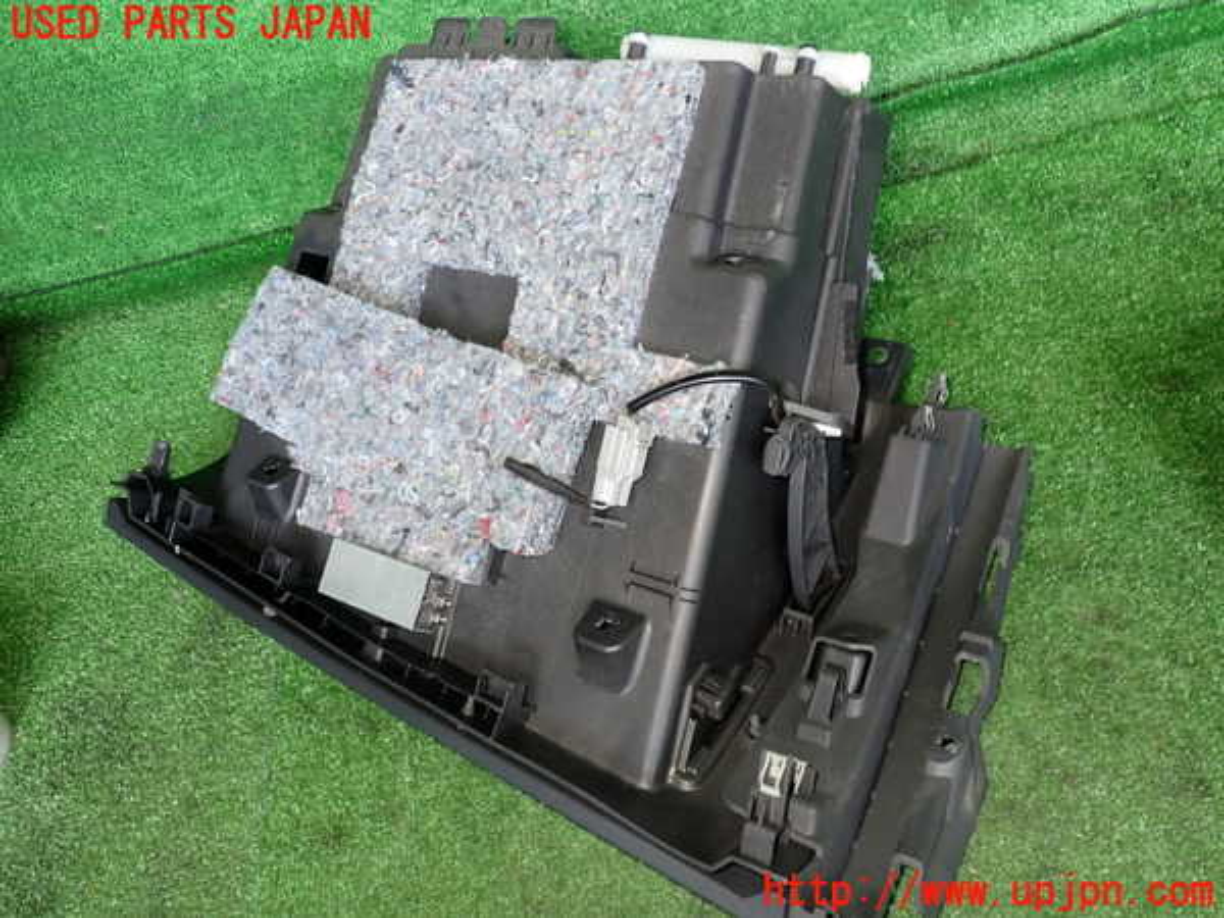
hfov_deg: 60.0
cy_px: 459
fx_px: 1061
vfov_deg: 46.8
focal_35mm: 30
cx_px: 612
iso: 100
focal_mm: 5.4
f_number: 2.3
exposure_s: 1/60
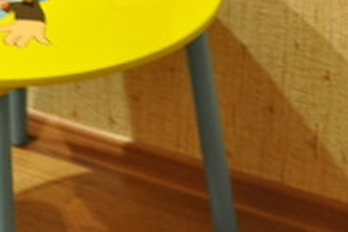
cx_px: -17
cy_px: 46
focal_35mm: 166
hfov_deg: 12.2
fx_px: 1603
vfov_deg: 8.2
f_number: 3.2
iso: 800
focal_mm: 50
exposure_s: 1/8
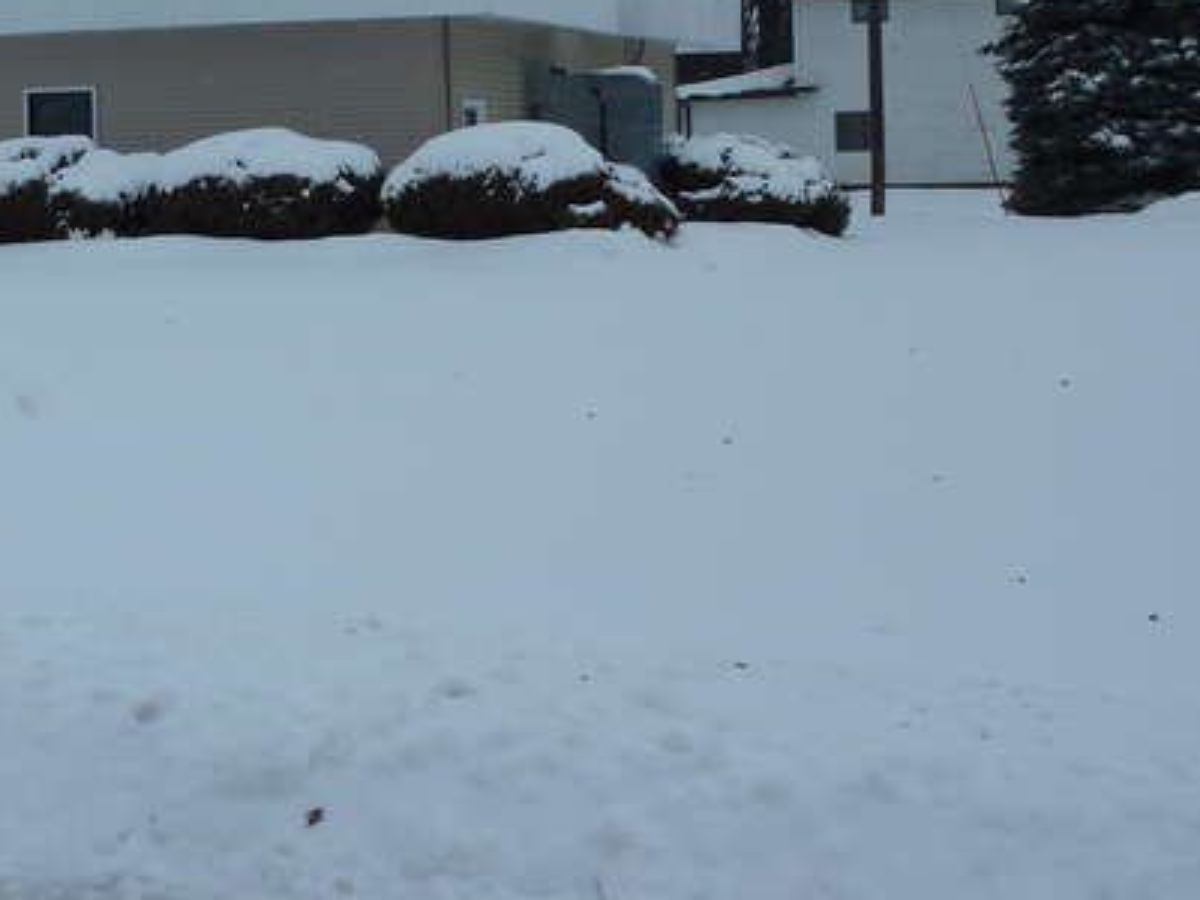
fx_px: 2565
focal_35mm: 74
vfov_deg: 19.5
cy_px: 96
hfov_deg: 25.7
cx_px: 165
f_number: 5
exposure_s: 1/500
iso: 80
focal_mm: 6.1
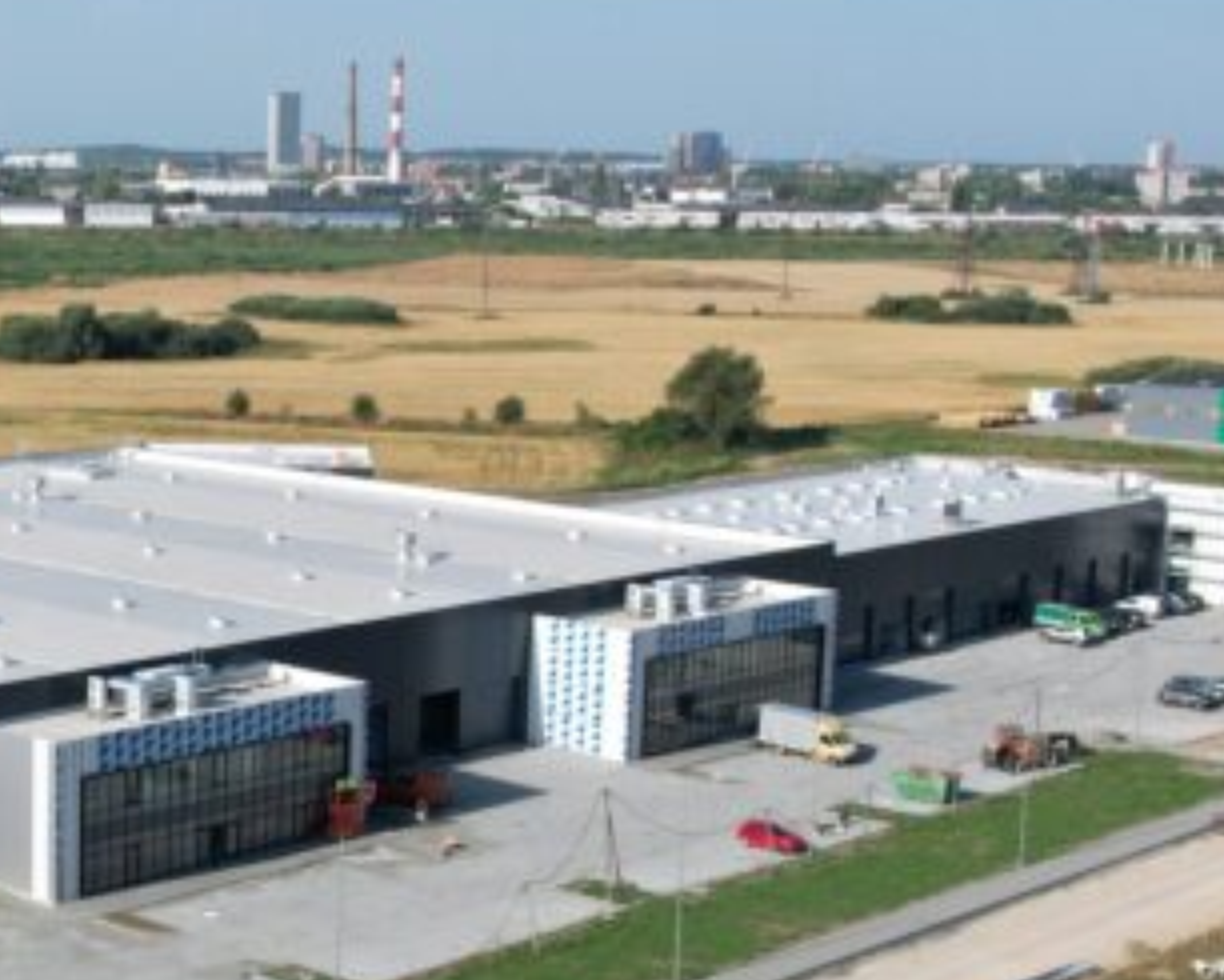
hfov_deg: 26.4
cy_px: 666
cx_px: 76
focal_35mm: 69
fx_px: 2500
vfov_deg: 22.1
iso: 100
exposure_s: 1/1600
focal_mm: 8.38
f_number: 2.8
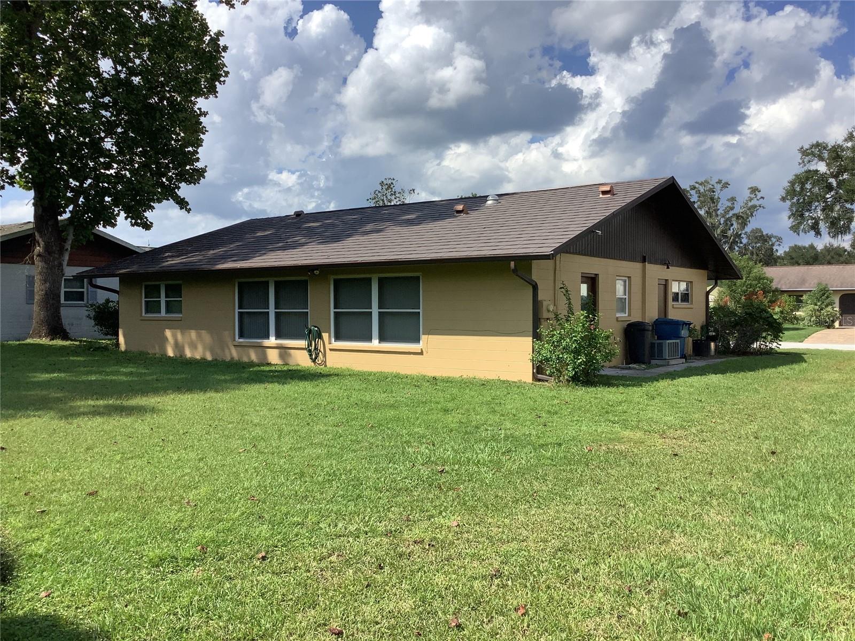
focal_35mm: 31
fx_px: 766
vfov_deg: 45.4
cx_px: 428
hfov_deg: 58.4
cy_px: 320
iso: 25
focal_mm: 3.3
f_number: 2.4
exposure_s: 1/1456
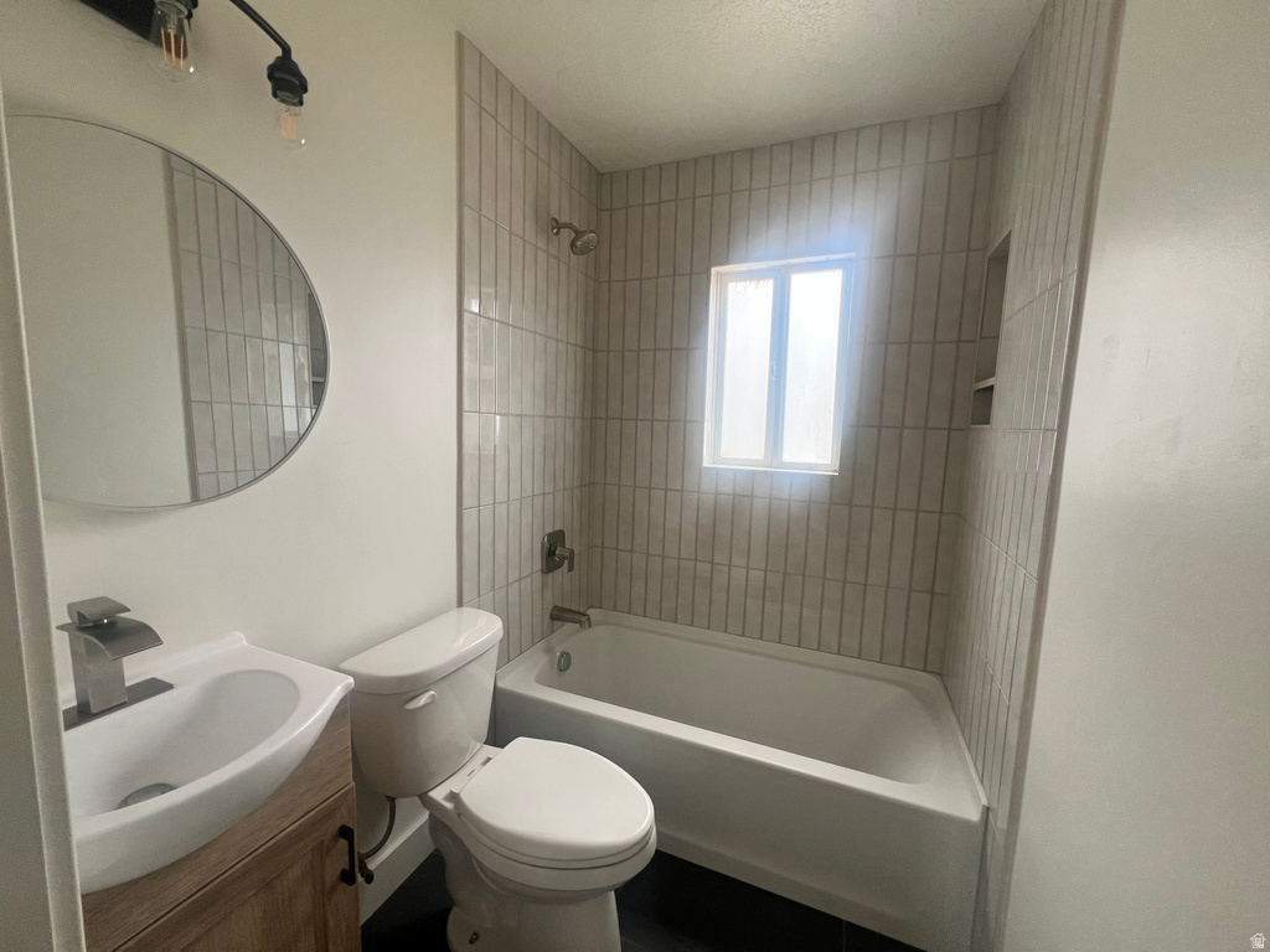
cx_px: 635
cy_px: 476
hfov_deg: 106.2
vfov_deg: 89.9
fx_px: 477
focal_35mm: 13
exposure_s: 1/99
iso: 80
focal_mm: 1.57
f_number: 1.8
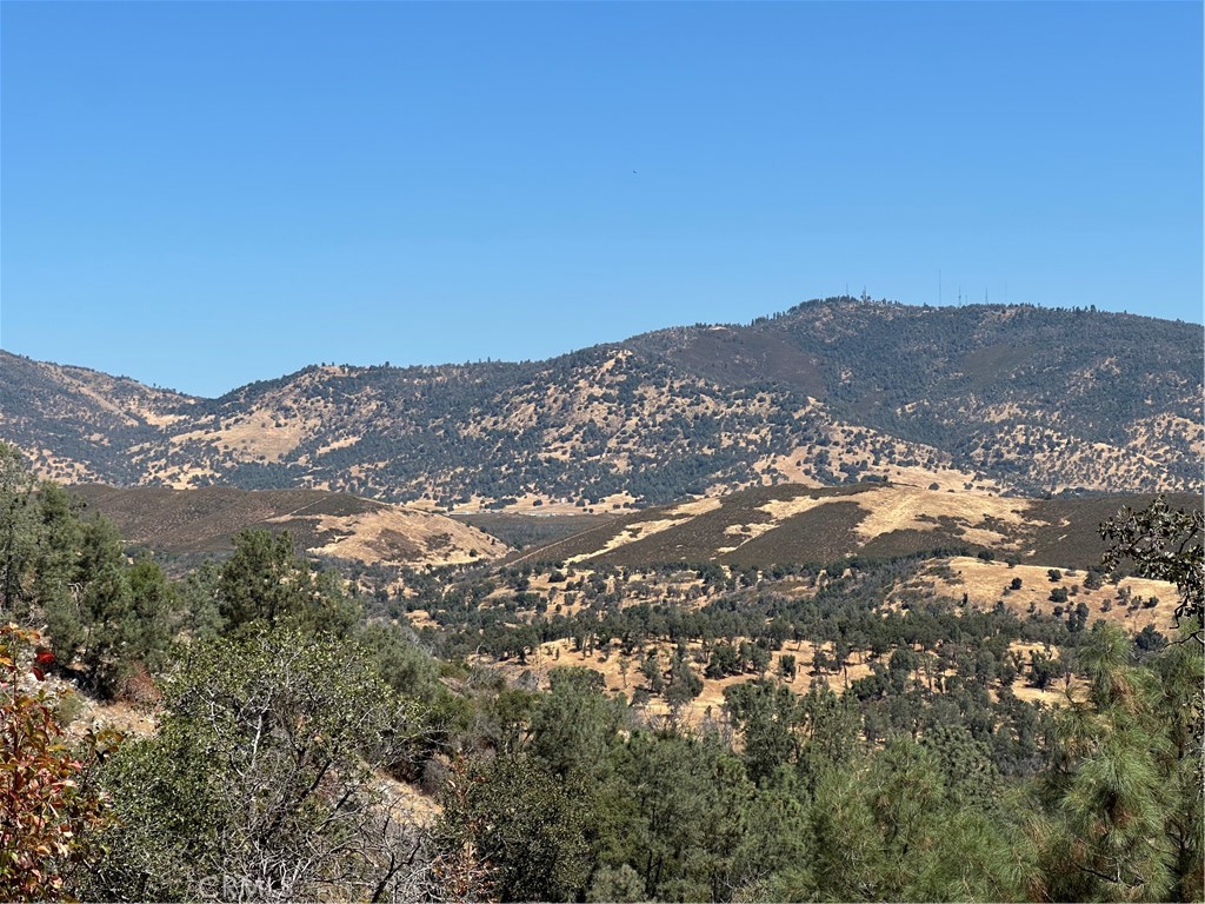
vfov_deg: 19.1
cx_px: 602
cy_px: 452
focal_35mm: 77
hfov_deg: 25.3
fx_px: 2680
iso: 32
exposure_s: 1/809
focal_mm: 9
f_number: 2.8
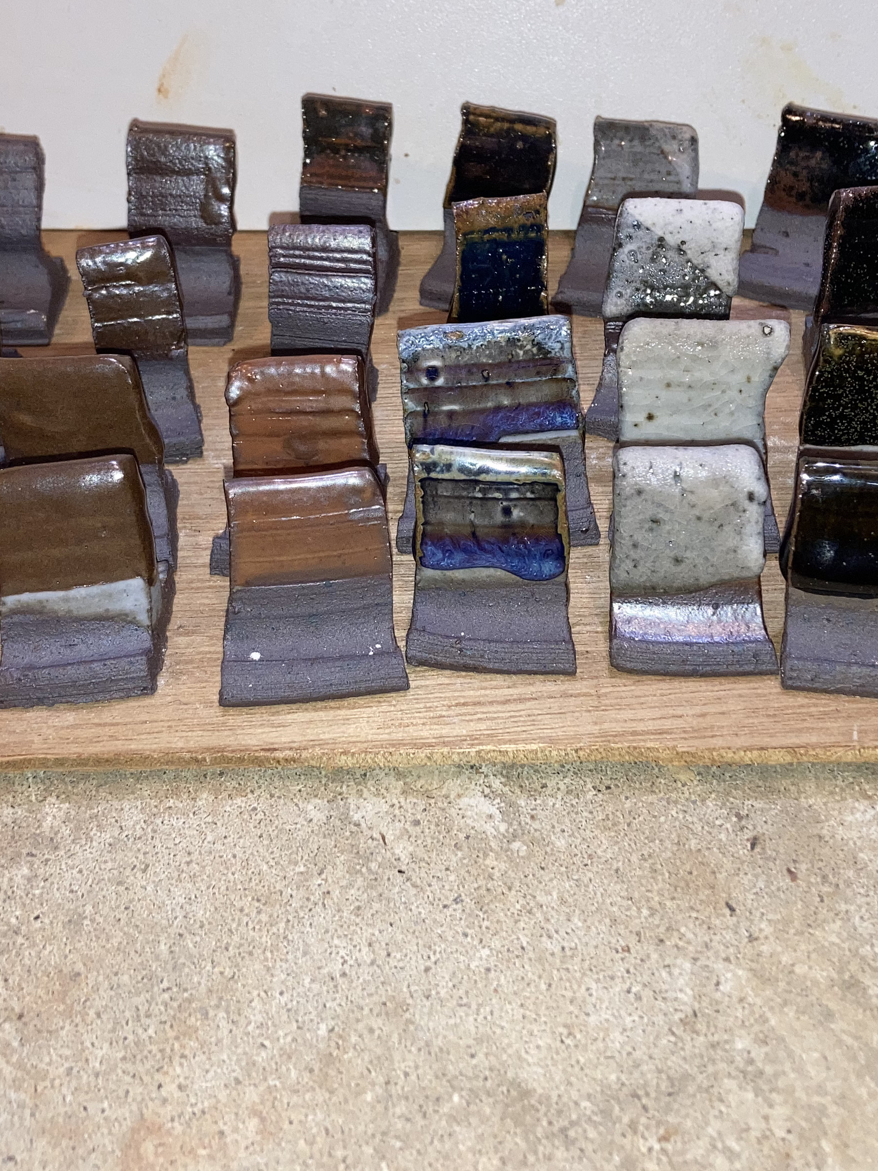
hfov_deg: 30.3
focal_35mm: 48
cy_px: 437
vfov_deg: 39.4
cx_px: 412
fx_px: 1623
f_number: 1.8
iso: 50
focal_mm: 3.99
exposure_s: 1/15
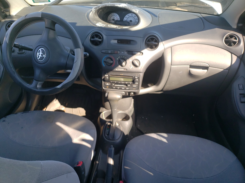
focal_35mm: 26
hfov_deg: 67.3
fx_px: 184
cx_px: 122
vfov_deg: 53.1
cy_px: 92
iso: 50
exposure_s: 1/435
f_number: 1.5
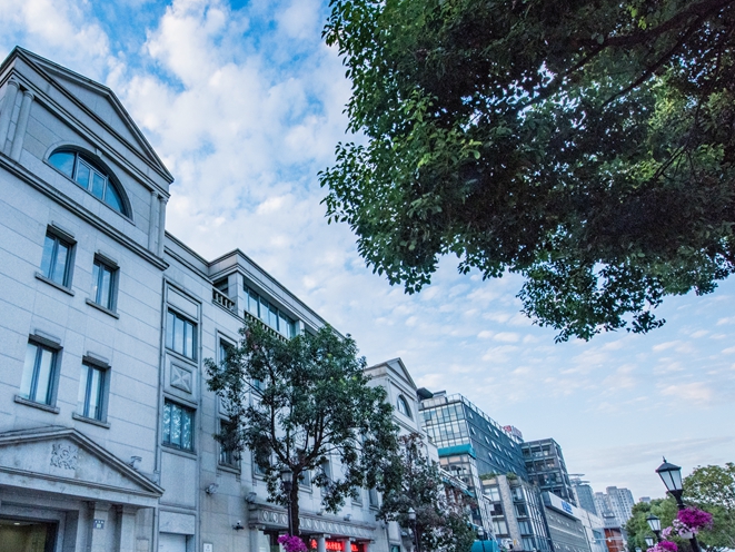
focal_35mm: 22
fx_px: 467
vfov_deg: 59.6
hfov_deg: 72.6
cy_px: 371
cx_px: 211
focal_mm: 14
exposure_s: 1/100
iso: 1250
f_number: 13
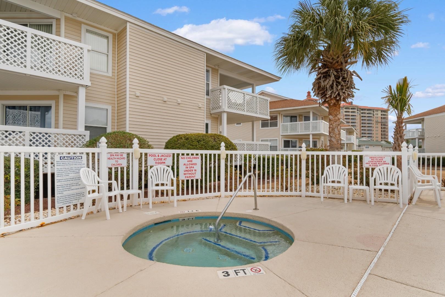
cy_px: 148
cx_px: 222
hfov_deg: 86.9
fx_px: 235
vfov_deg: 64.6
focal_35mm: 19
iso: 100
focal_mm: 13
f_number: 9
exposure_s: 1/320
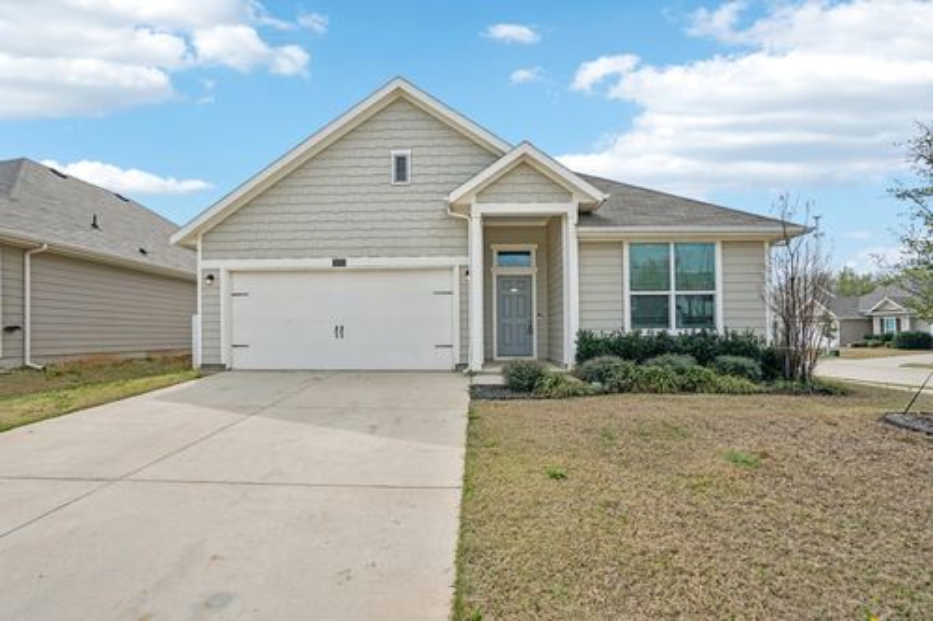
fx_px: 415
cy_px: 310
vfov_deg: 73.7
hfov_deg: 96.8
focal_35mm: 16
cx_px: 466
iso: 100
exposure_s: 1/400
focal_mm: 16
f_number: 8
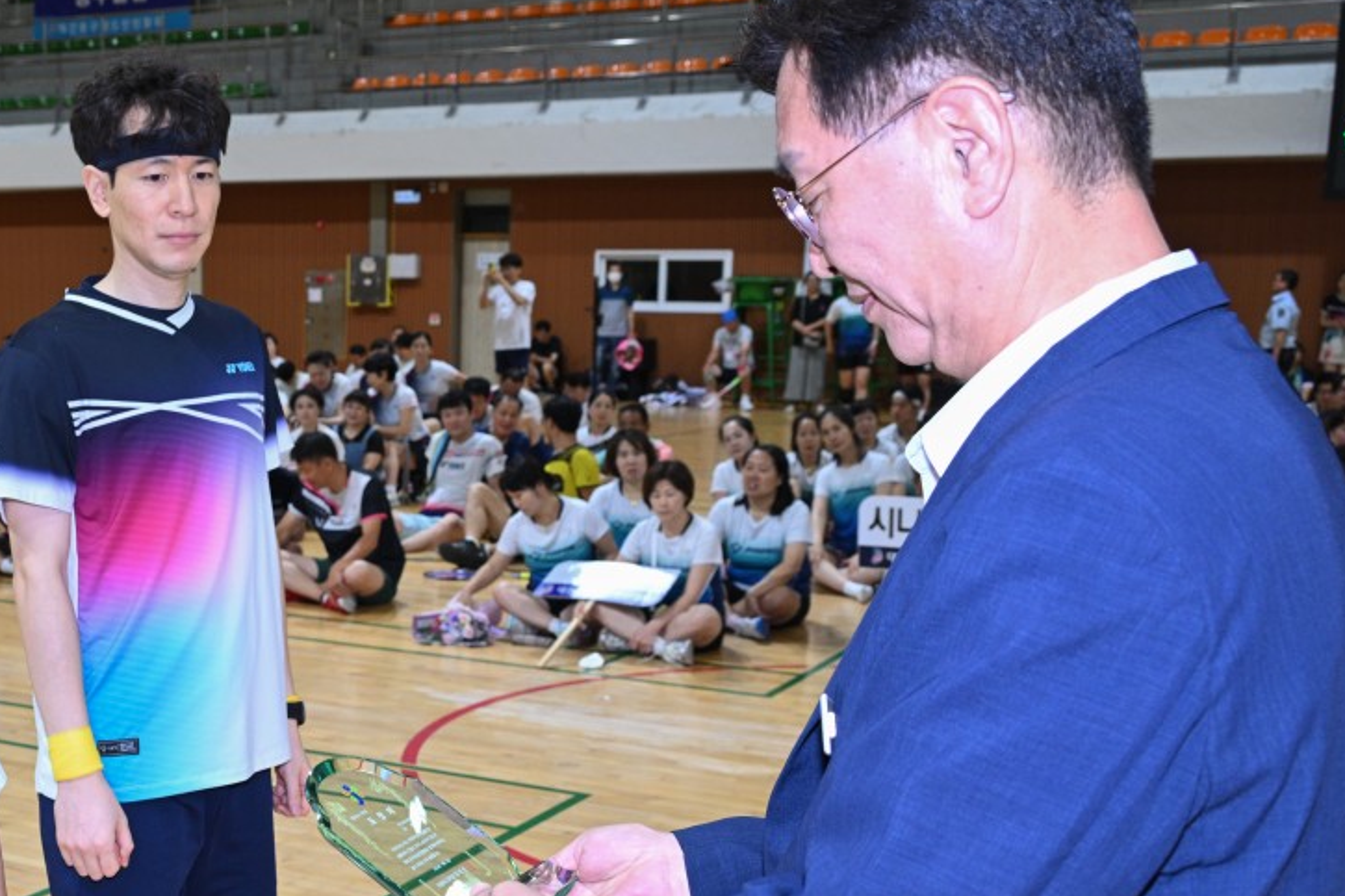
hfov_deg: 36.2
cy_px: 622
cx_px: 258
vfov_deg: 25.3
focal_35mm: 53
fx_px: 1980
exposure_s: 1/200
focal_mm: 30
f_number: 5.6
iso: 1000
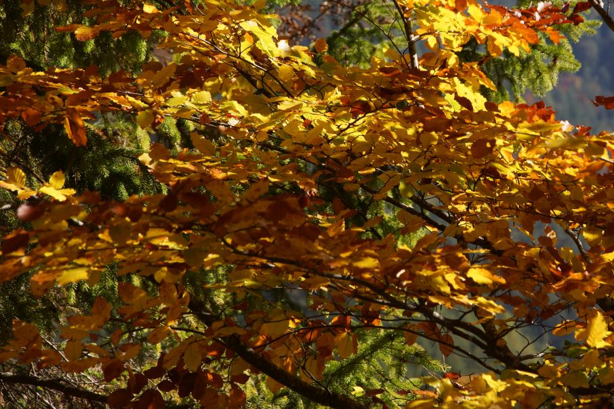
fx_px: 3548
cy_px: 156
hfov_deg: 9.9
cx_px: 425
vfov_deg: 6.6
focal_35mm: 208
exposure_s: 1/250
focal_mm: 100
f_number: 7.1
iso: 100
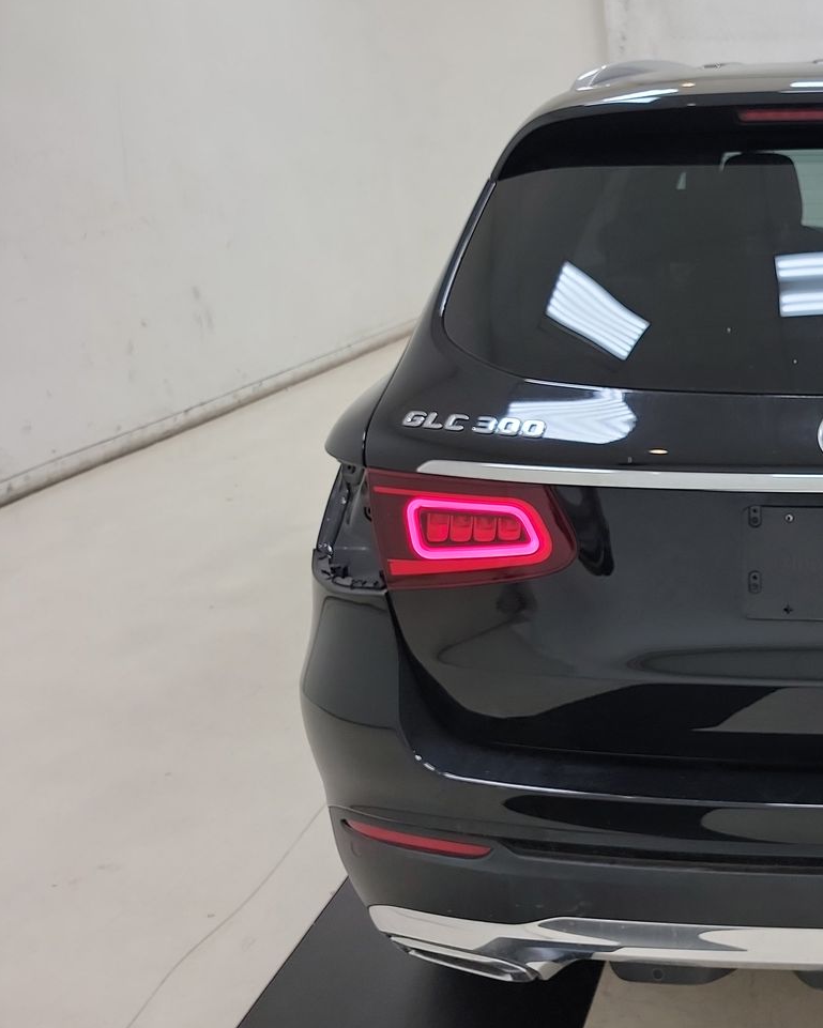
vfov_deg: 46.8
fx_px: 1187
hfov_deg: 34.3
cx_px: 850
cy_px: 516
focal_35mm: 39
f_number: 1.8
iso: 84
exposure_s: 1/119
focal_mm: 6.7
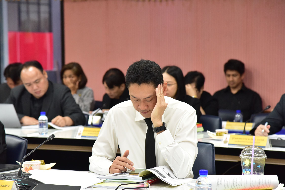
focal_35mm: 130
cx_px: 142
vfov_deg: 10.6
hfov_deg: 15.8
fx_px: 1029
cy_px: 101
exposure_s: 1/160
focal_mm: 120
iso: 2500
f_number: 5.6
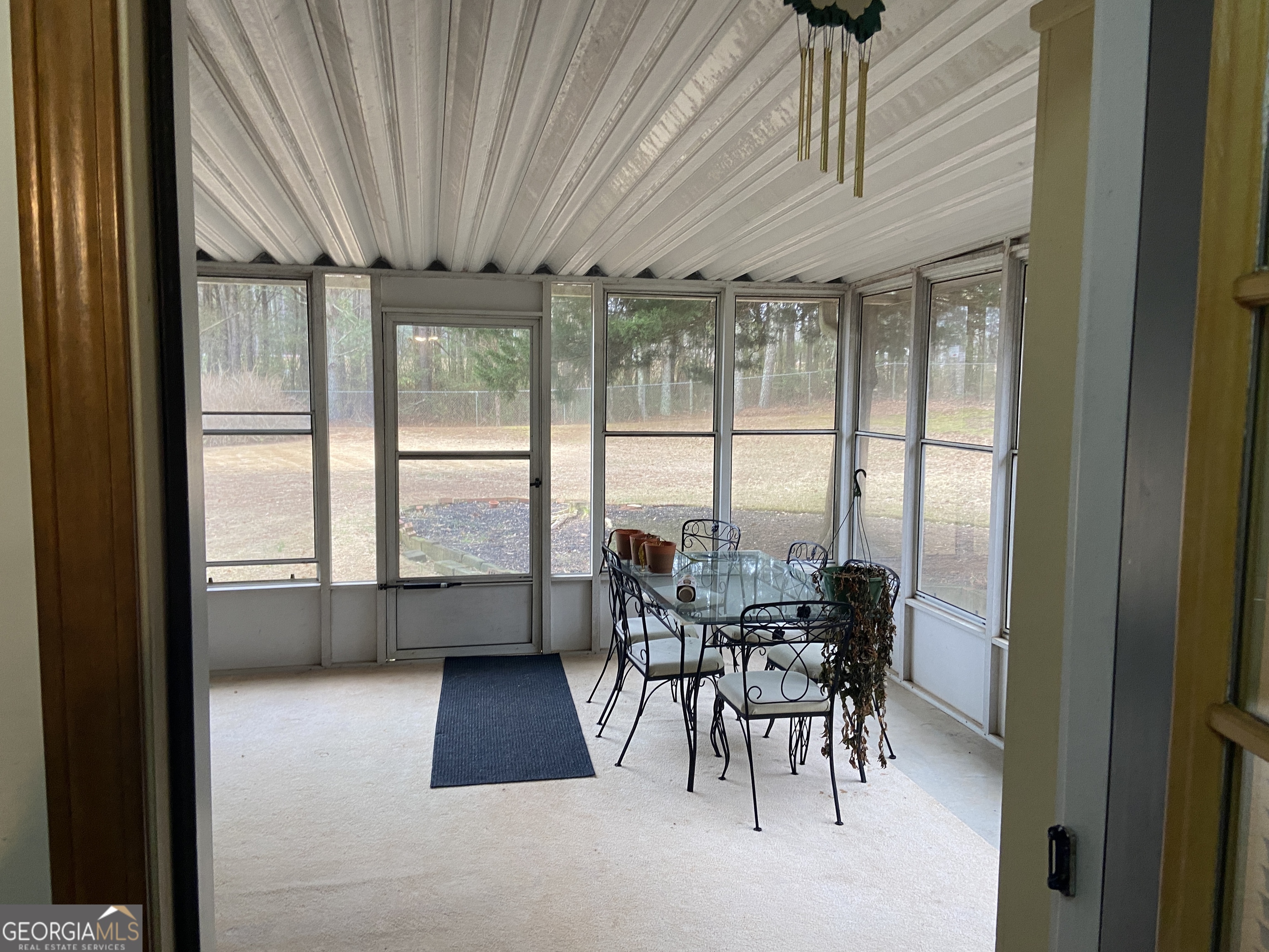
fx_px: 953
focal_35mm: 26
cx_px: 634
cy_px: 476
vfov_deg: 53.1
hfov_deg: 67.3
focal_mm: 4.25
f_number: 1.8
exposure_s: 1/60
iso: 100
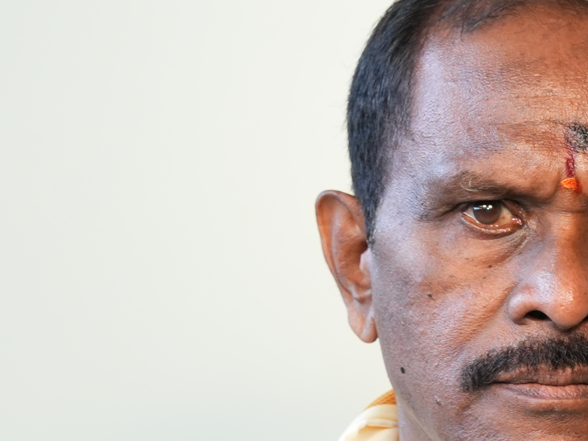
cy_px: 821
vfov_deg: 7.2
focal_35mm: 199
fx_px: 3381
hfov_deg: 9.5
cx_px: 1060
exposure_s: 1/160
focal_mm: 38.2
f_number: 5
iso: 640
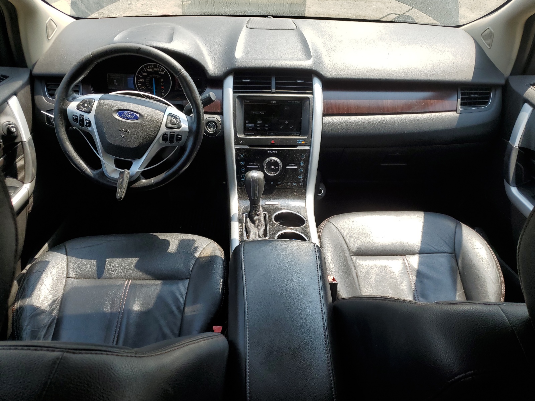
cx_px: 268
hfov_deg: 67.3
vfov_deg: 53.1
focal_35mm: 26
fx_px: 402
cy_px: 200
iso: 50
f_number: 1.5
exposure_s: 1/909
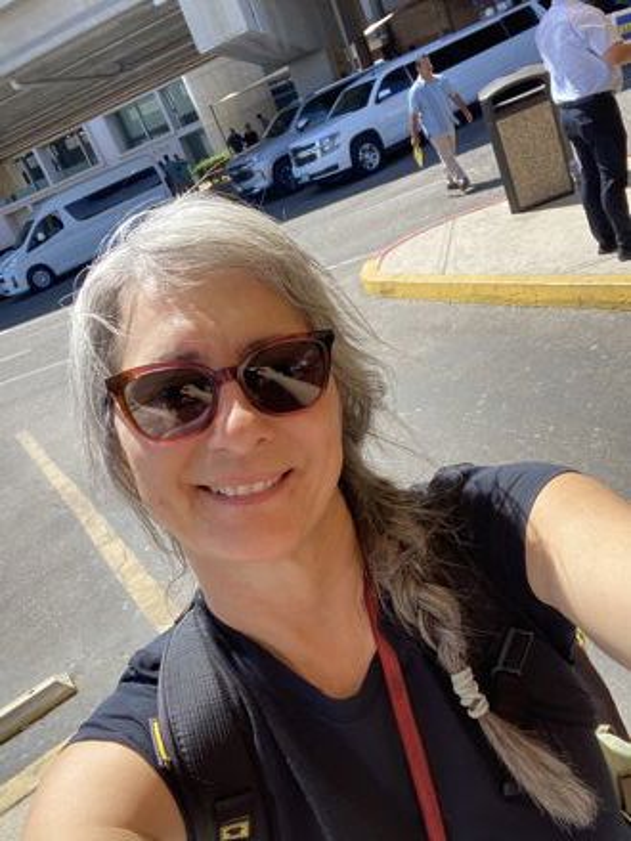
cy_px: 420
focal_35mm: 30
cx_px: 316
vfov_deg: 60.0
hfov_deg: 46.8
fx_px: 729
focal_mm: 2.71
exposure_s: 1/324
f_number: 2.2
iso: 25
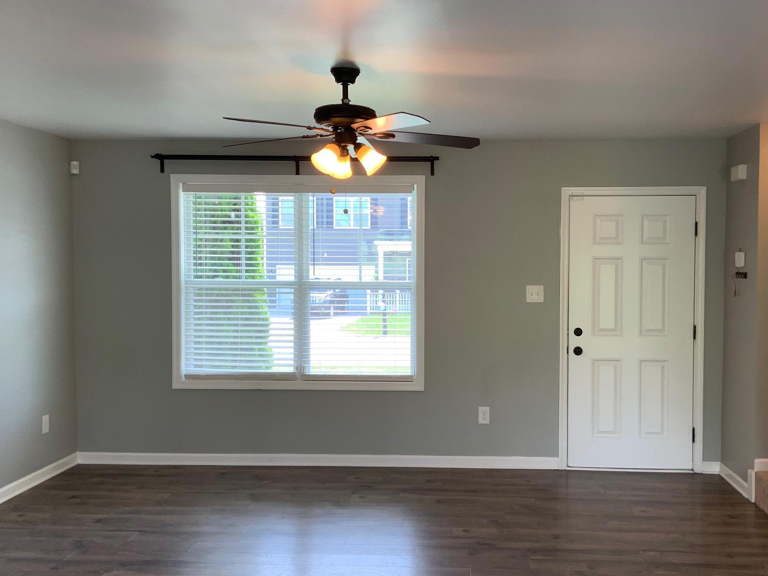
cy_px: 291
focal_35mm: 38
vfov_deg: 37.7
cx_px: 444
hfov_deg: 48.8
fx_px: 843
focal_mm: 3
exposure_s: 1/120
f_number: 1.8
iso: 64
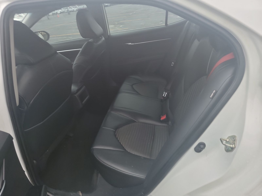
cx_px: 131
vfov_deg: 56.8
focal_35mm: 24
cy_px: 98
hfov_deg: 71.6
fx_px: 182
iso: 180
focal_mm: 6.7
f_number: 1.8
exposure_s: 1/59
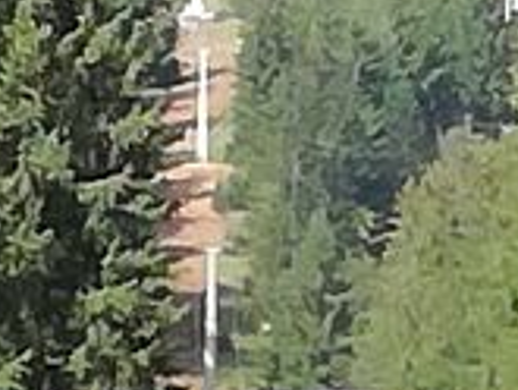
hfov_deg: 3.8
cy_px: 576
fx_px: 7847
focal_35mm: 524
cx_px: 653
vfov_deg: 2.8
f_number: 2
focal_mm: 3.79
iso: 50
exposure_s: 1/454
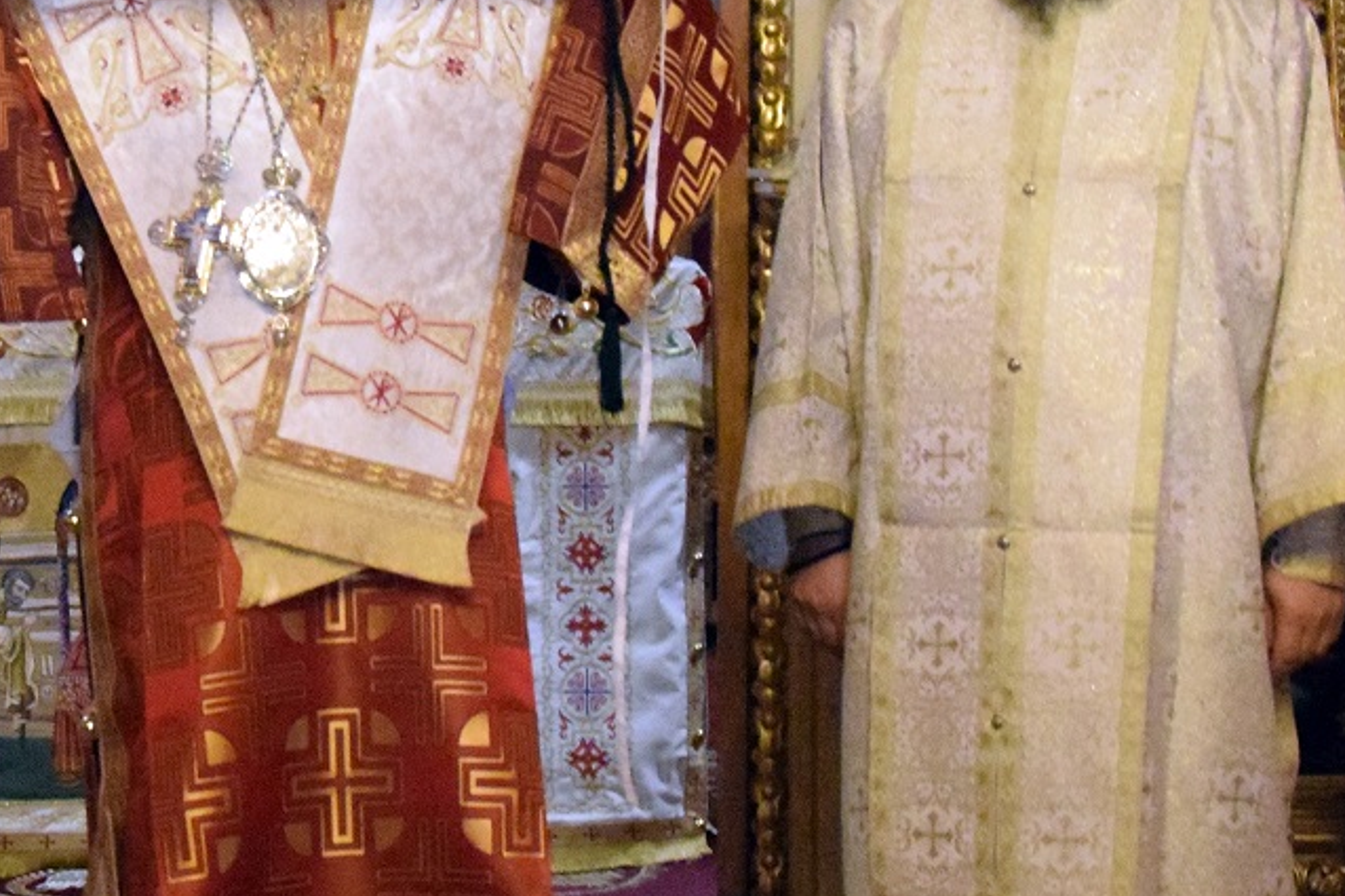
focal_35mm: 165
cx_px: 365
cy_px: 225
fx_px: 6146
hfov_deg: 12.5
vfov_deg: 8.3
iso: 8000
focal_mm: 35
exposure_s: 1/50
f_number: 4.5
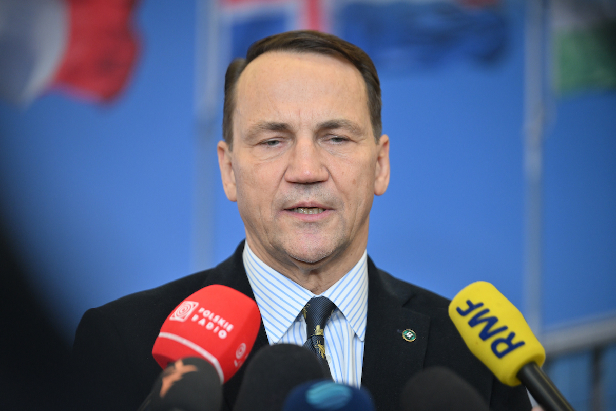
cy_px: 206
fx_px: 2652
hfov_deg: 13.2
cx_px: 308
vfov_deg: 8.9
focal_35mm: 155
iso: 800
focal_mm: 155
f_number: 2.8
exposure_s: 1/200
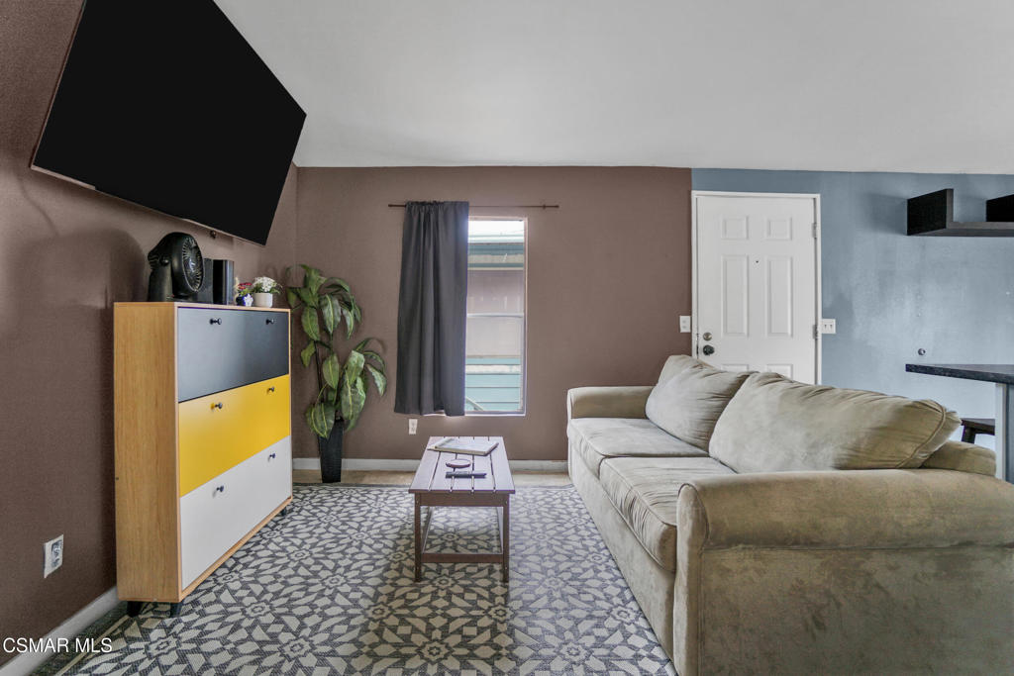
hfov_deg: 100.4
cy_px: 338
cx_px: 507
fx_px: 423
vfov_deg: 77.3
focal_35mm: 15
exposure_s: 1/50
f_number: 8
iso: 125
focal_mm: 10
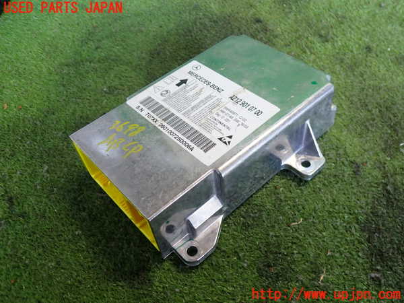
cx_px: 202
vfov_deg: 46.8
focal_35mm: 30
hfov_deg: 60.0
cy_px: 152
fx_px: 350
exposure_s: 1/30
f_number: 2.3
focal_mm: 5.4
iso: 200
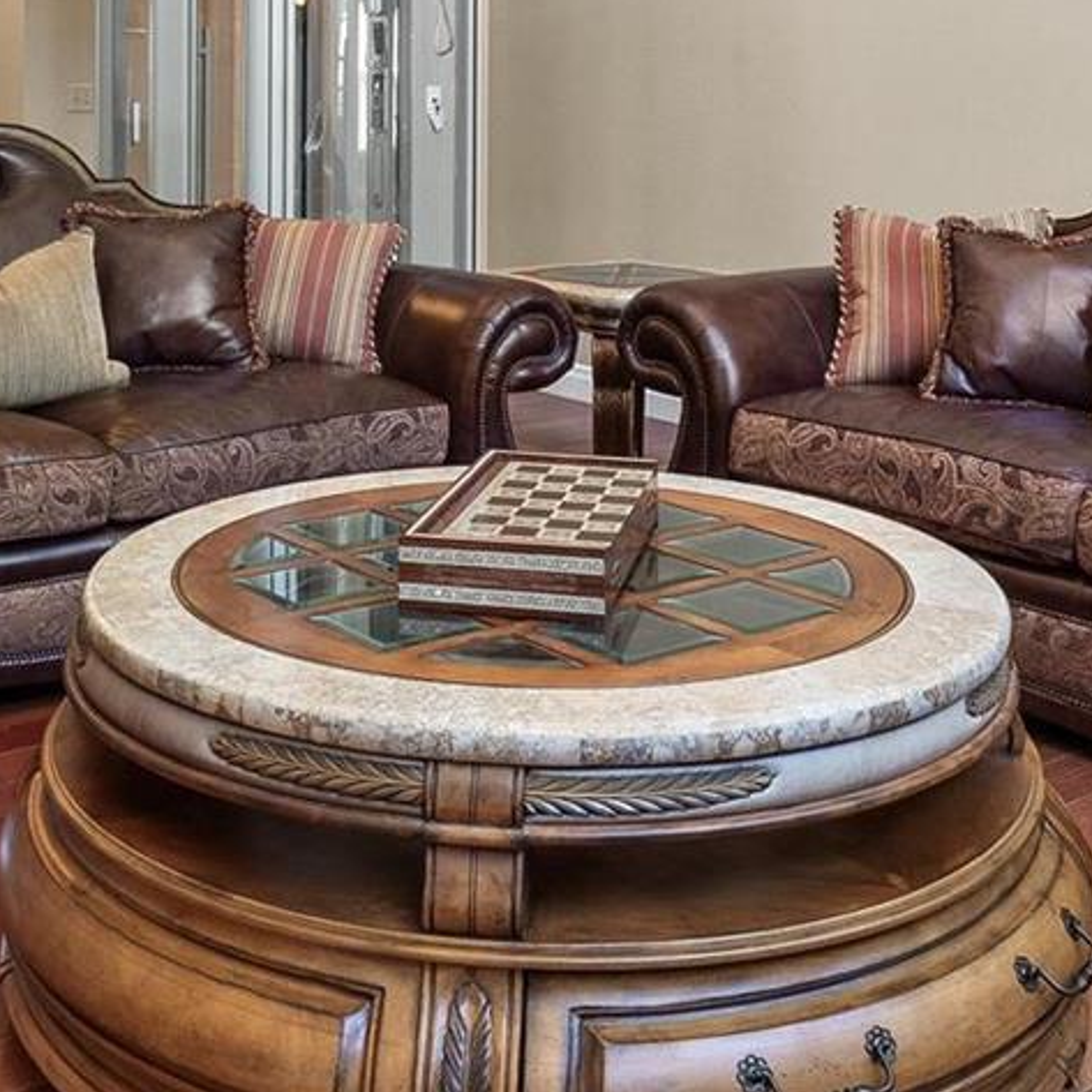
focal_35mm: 46
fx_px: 1642
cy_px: 109
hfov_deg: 36.5
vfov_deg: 34.7
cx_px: 399
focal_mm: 8
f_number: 8
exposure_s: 1/4
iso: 400
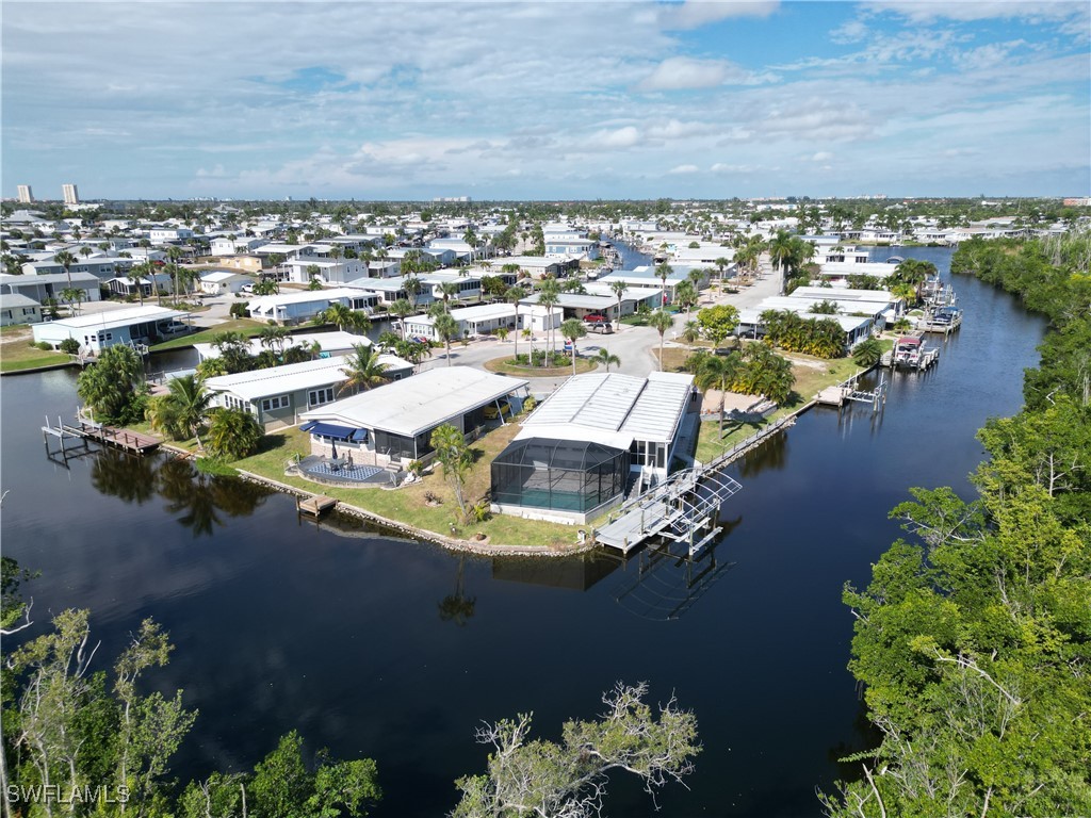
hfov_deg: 71.6
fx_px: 756
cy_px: 409
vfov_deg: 56.8
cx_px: 546
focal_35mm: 24
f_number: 1.7
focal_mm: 6.72
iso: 120
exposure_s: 1/3200
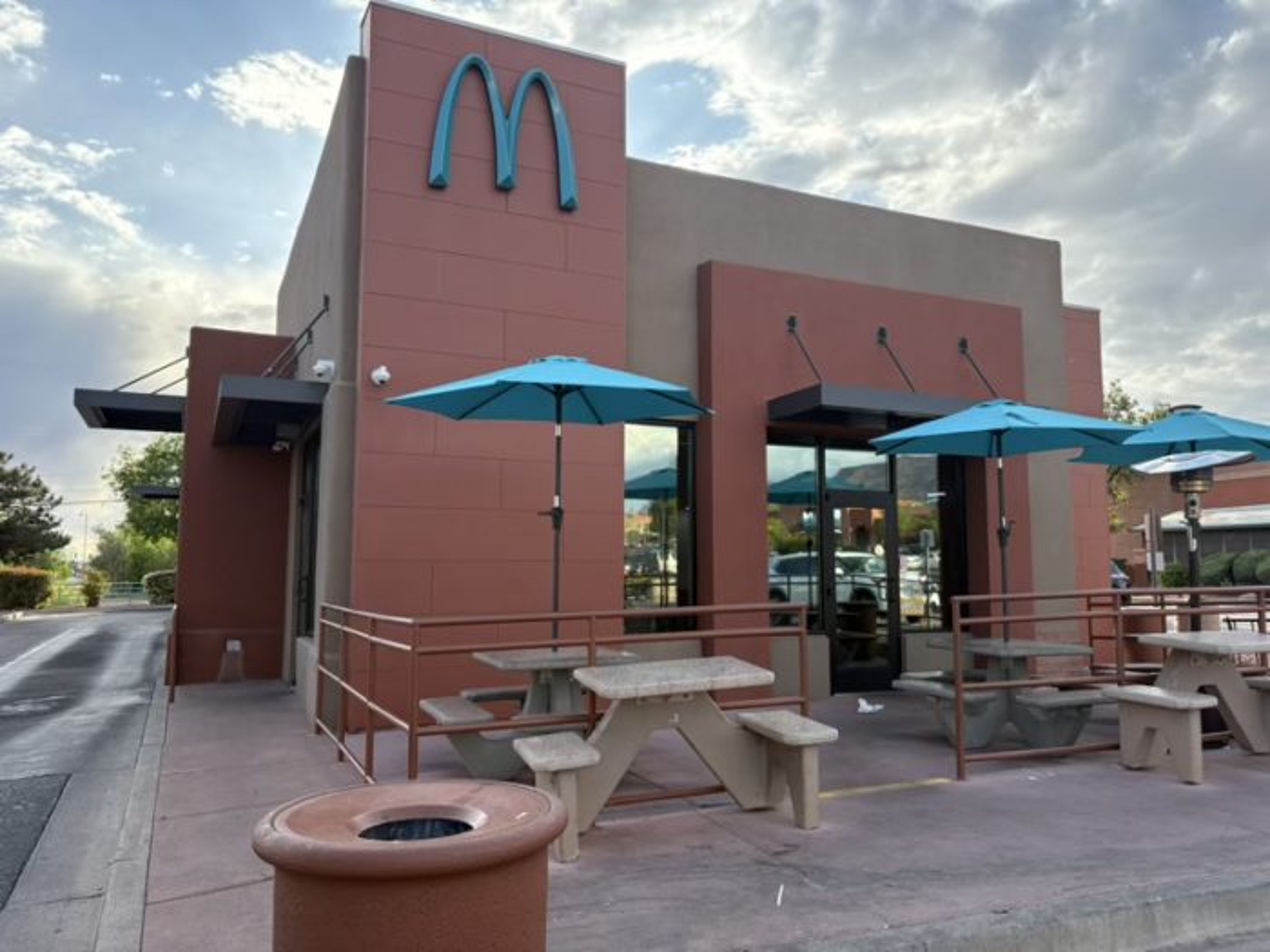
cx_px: 635
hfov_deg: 67.3
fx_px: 954
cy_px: 476
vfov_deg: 53.1
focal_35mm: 26
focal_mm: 5.96
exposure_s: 1/1287
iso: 64
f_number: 1.6
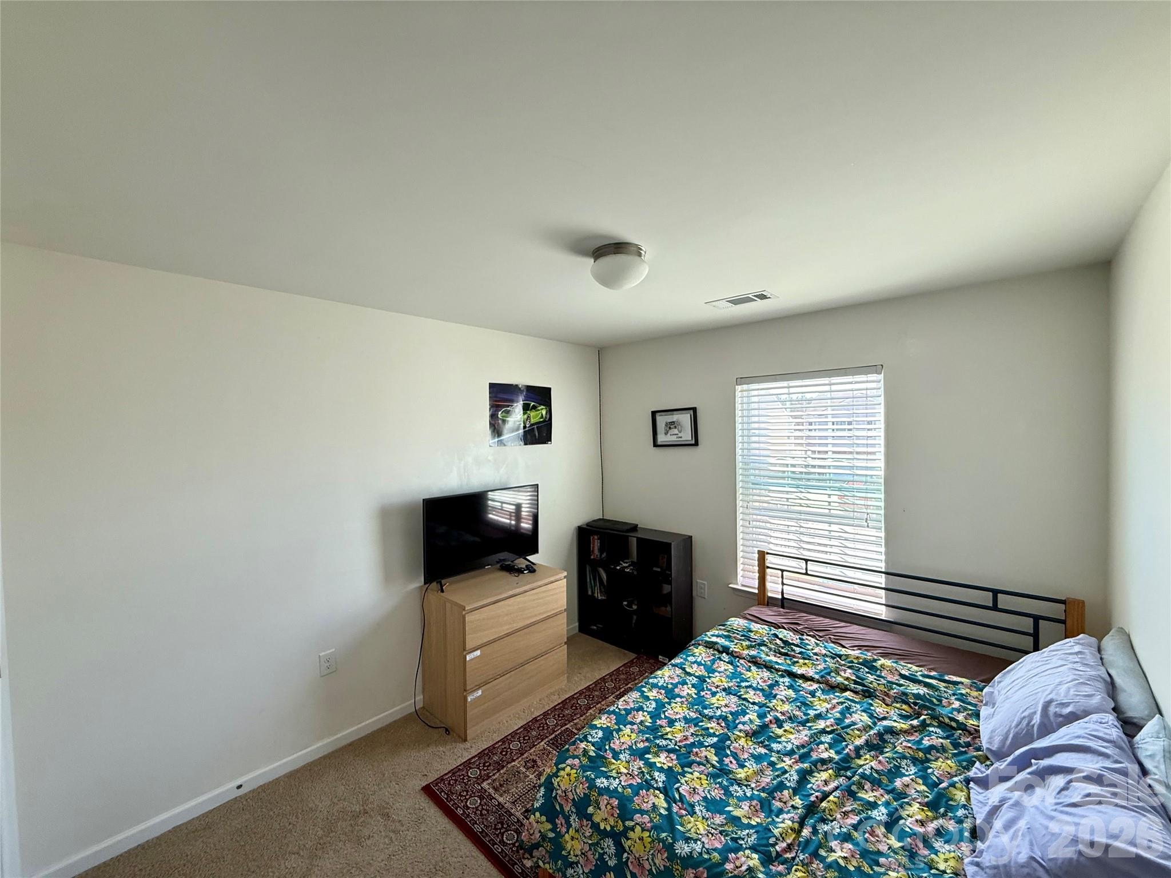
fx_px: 474
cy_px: 439
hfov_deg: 102.1
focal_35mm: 14
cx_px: 586
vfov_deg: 85.7
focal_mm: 2.22
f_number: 2.2
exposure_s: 1/99
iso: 160
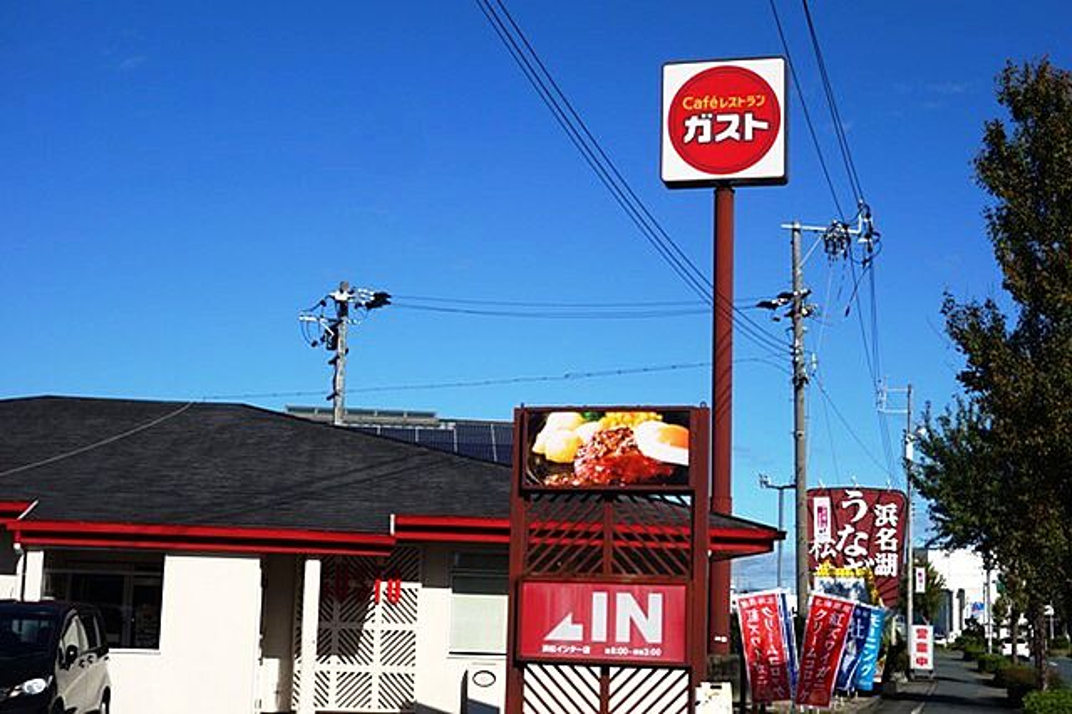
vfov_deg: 23.8
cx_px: 536
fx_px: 1696
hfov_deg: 35.1
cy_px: 357
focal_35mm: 57
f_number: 7.1
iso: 125
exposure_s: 1/800
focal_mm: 21.08
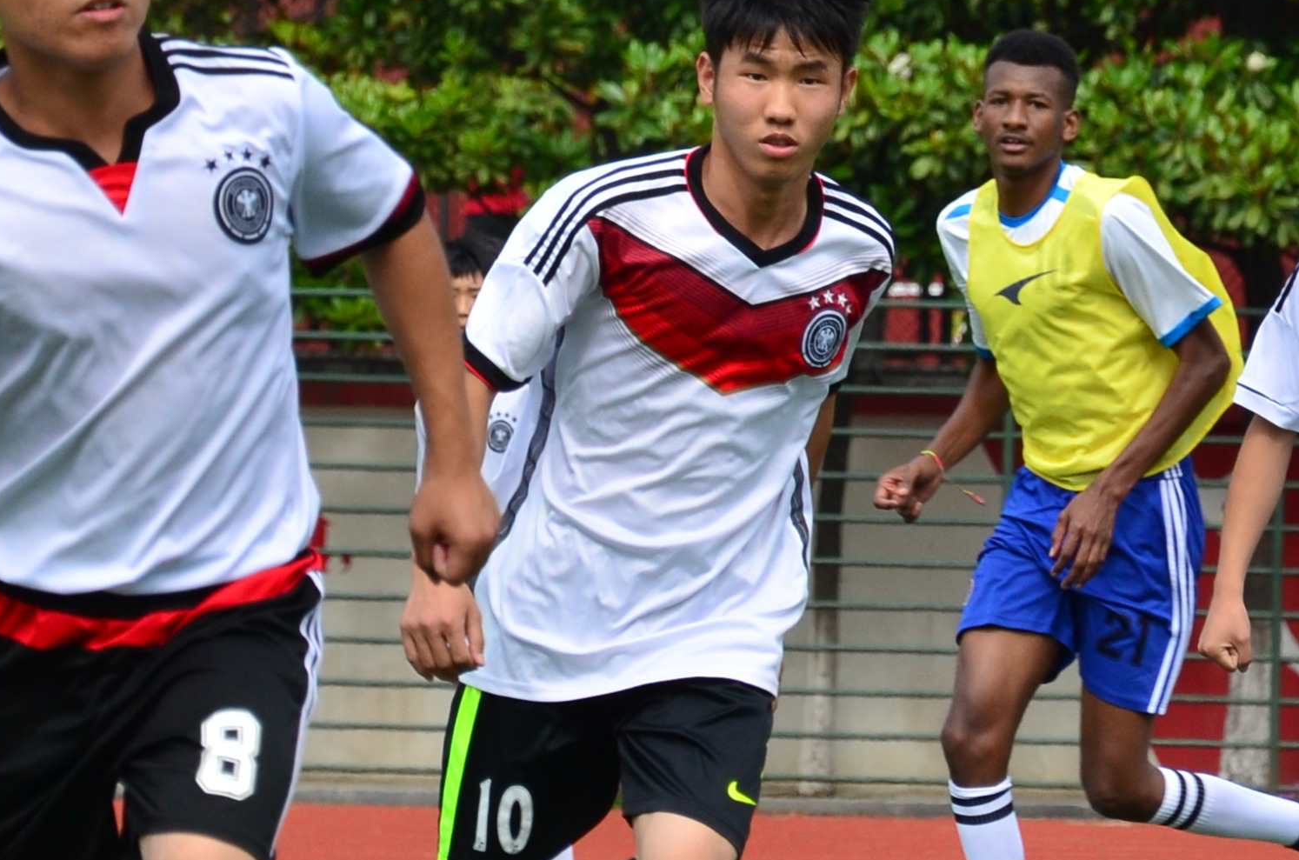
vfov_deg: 2.6
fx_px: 18709
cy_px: 254
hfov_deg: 4.0
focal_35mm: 520
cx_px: 604
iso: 250
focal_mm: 105
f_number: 5.6
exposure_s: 1/1000
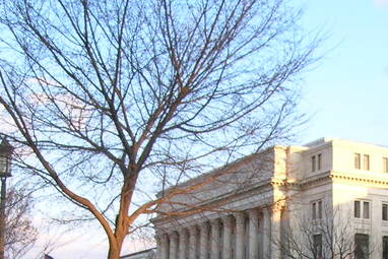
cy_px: 292
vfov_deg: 17.5
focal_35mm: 75
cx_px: 298
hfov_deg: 26.6
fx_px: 809
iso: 50
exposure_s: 1/45.2
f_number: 4.9
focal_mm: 5.7
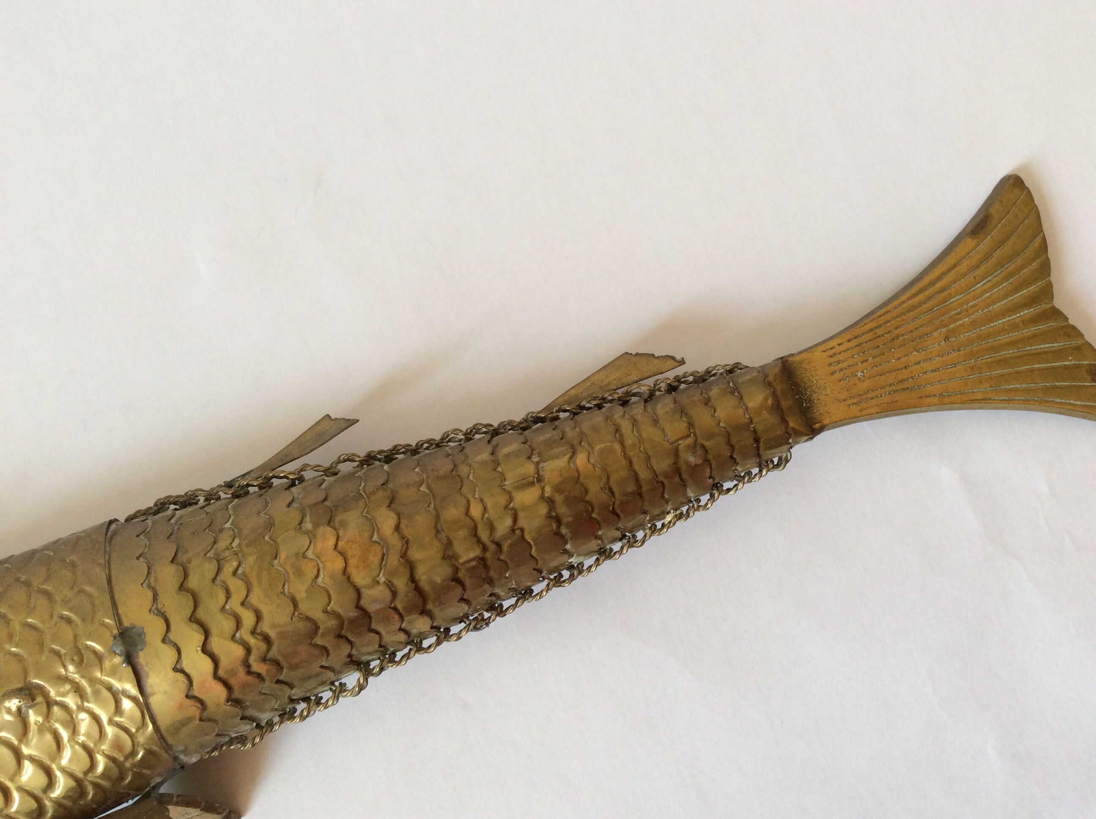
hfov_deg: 56.9
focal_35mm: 32
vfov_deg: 44.1
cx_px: 548
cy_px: 410
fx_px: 1012
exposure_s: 1/50
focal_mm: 3.3
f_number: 2.4
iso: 50
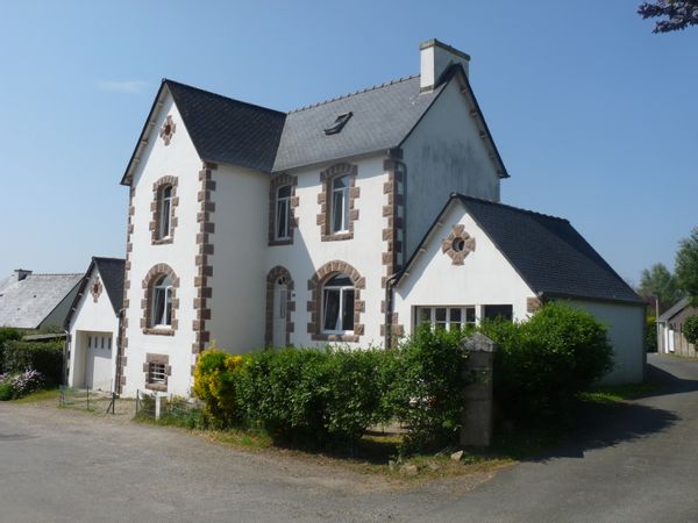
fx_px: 726
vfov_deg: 39.7
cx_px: 349
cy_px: 262
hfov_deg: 51.4
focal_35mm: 36
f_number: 6.3
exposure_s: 1/500
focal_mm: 6.4
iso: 100
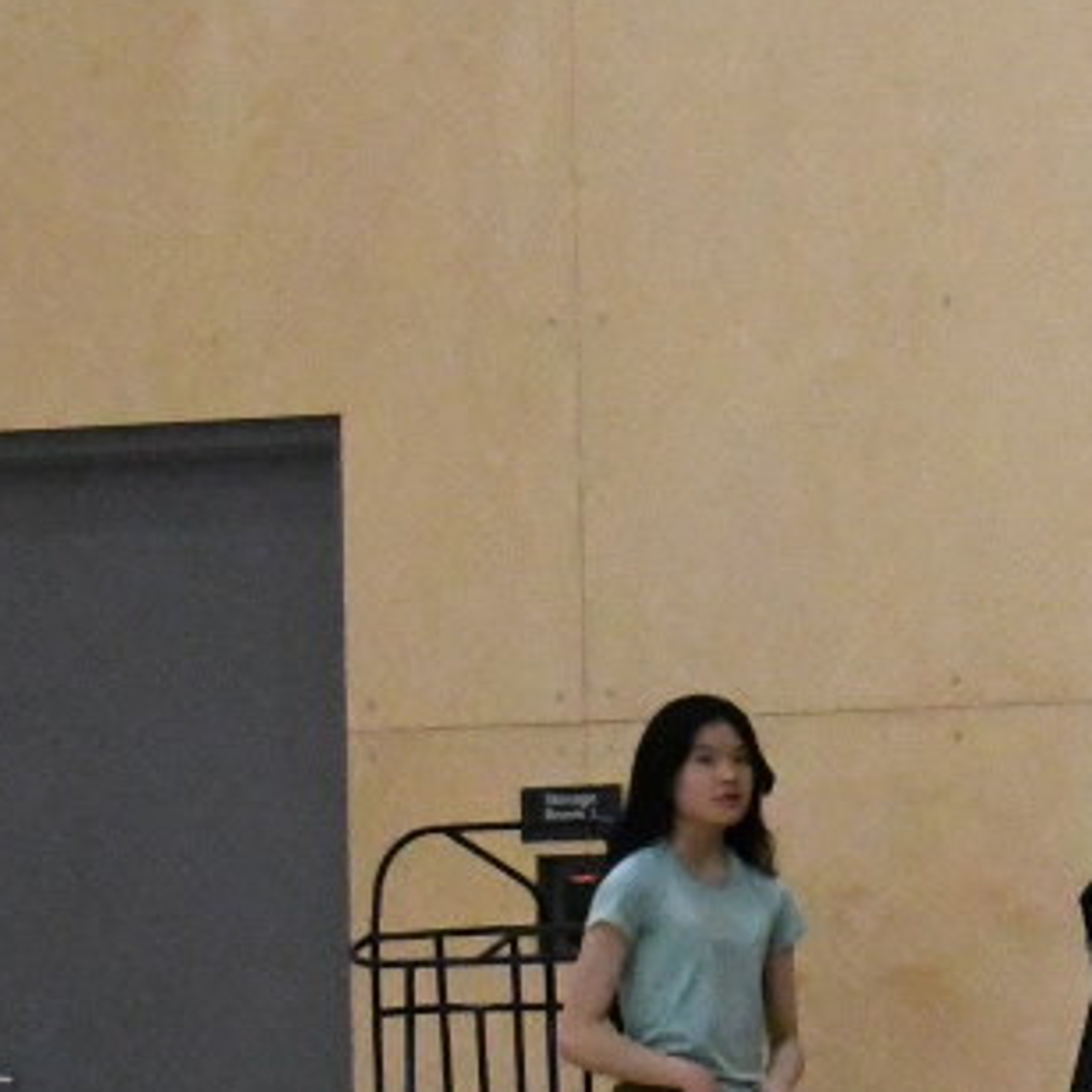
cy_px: 277
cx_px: 2546
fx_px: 9565
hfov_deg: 6.3
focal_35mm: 268
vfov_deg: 6.5
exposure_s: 1/1250
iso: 11400
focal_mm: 40
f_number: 4.5
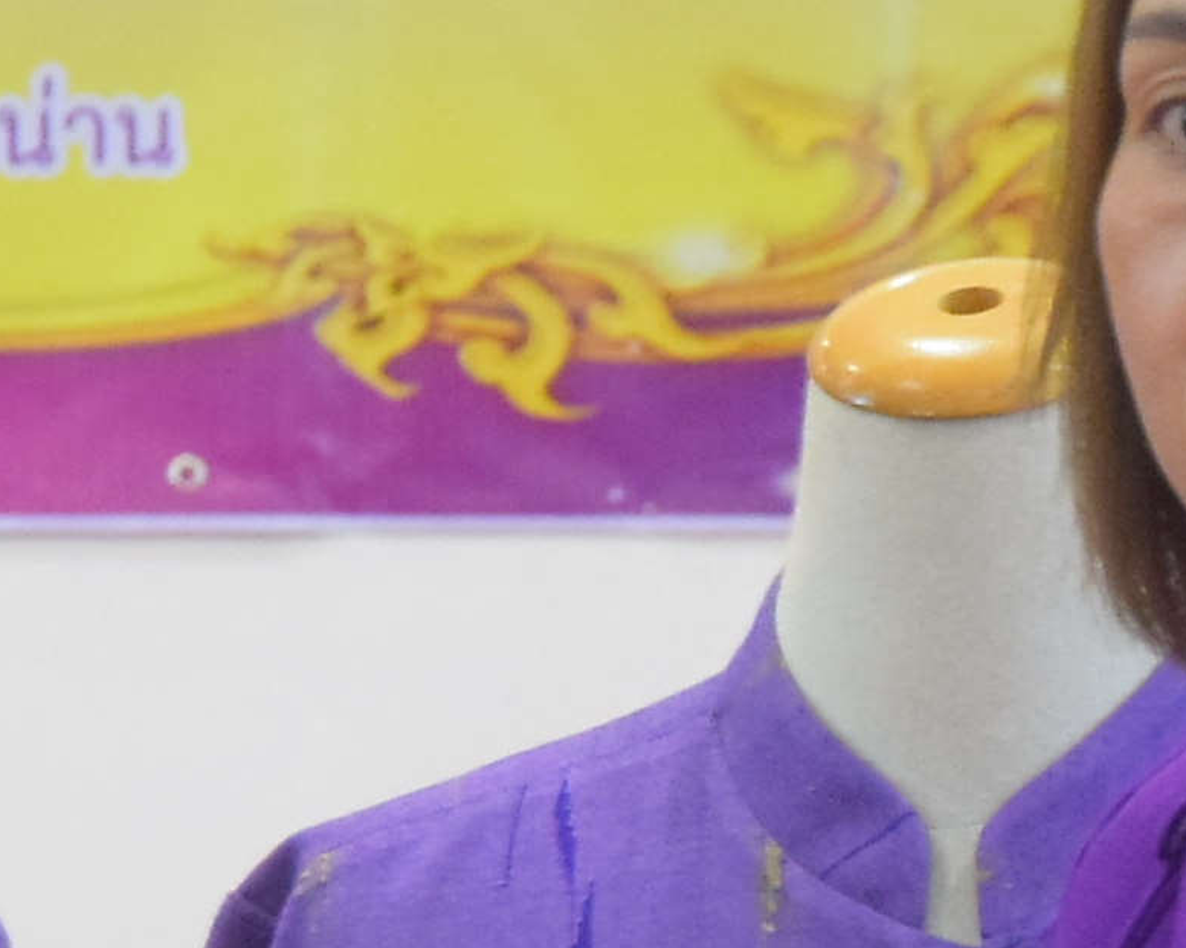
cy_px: 1140
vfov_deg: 4.2
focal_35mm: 367
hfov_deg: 5.3
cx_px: 583
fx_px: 12867
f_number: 4.8
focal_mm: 45
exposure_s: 1/100
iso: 2500
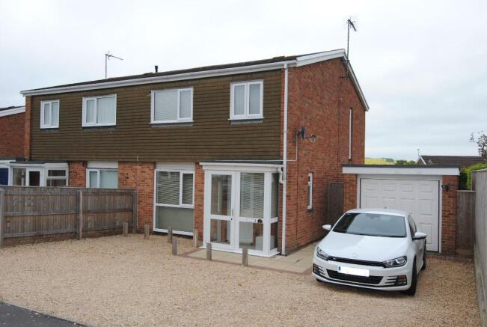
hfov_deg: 61.8
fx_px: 407
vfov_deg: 43.8
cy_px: 164
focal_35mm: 30
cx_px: 244
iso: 100
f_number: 5.6
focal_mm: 20
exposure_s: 1/200
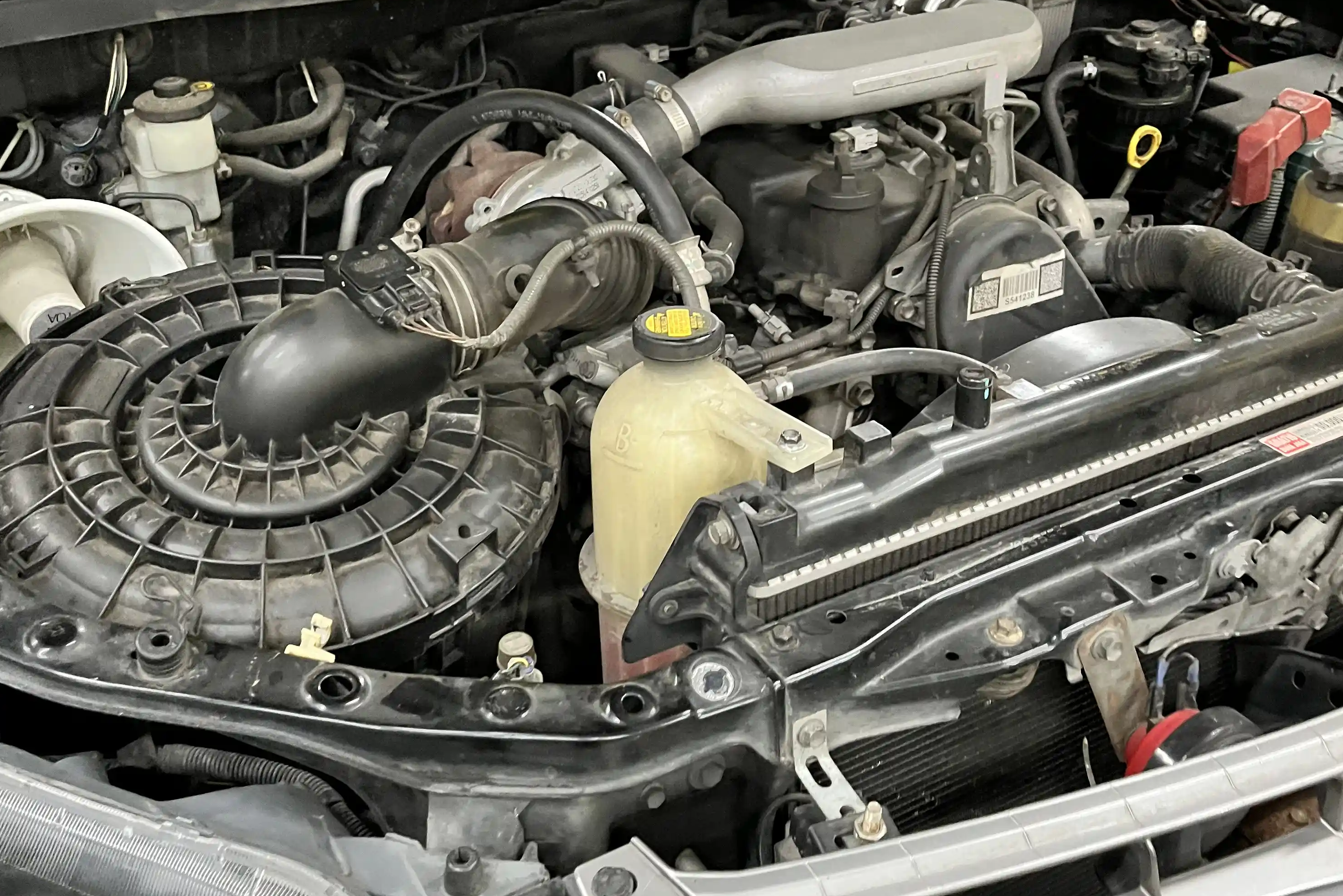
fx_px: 1380
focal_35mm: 37
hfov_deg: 51.9
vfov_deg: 35.9
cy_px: 373
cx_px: 673
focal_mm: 5.1
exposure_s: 1/25
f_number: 1.6
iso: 500
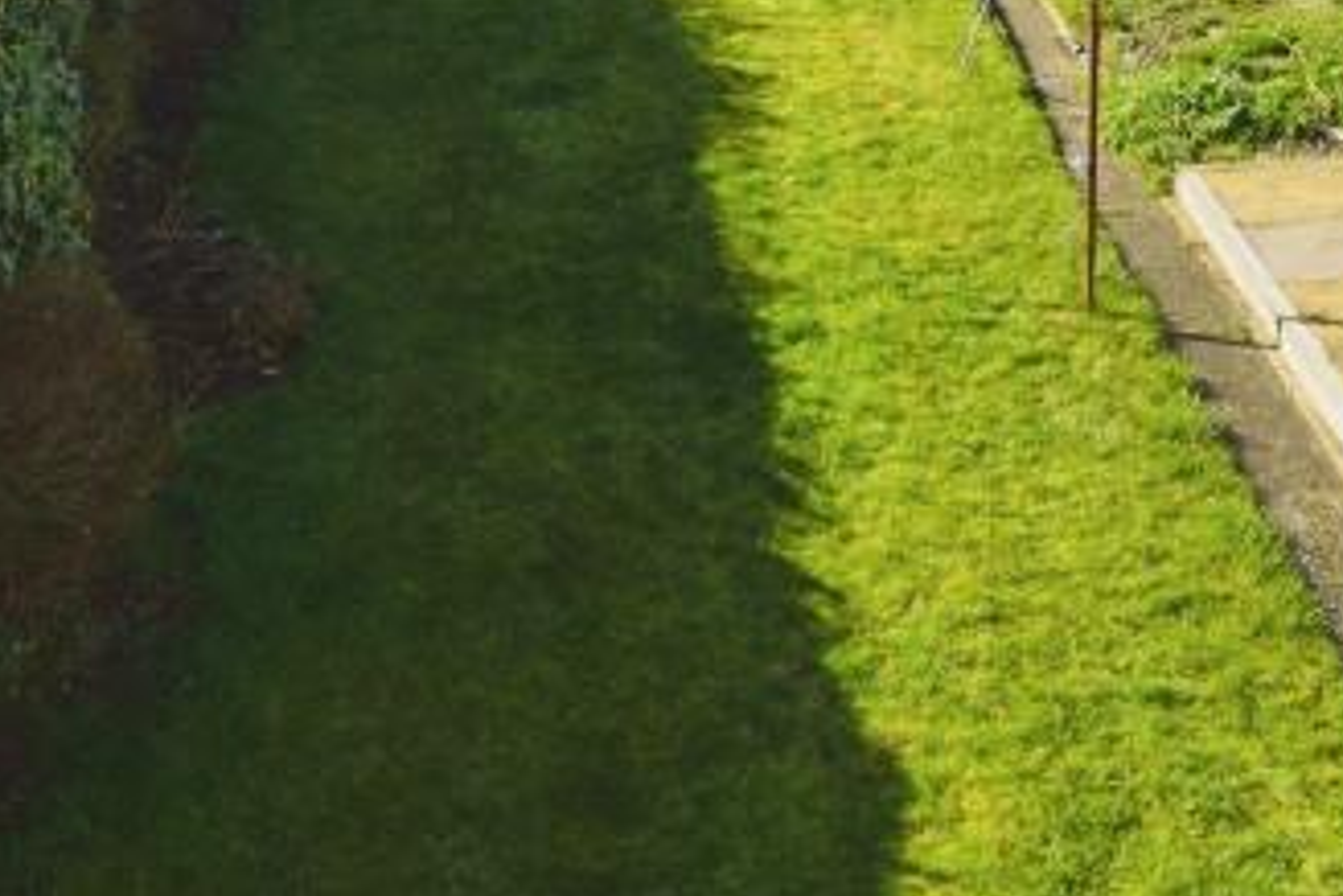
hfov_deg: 41.7
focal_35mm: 47
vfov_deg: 27.5
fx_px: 1753
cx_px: 813
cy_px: 68
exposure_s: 1/100
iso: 100
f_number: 10
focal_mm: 10
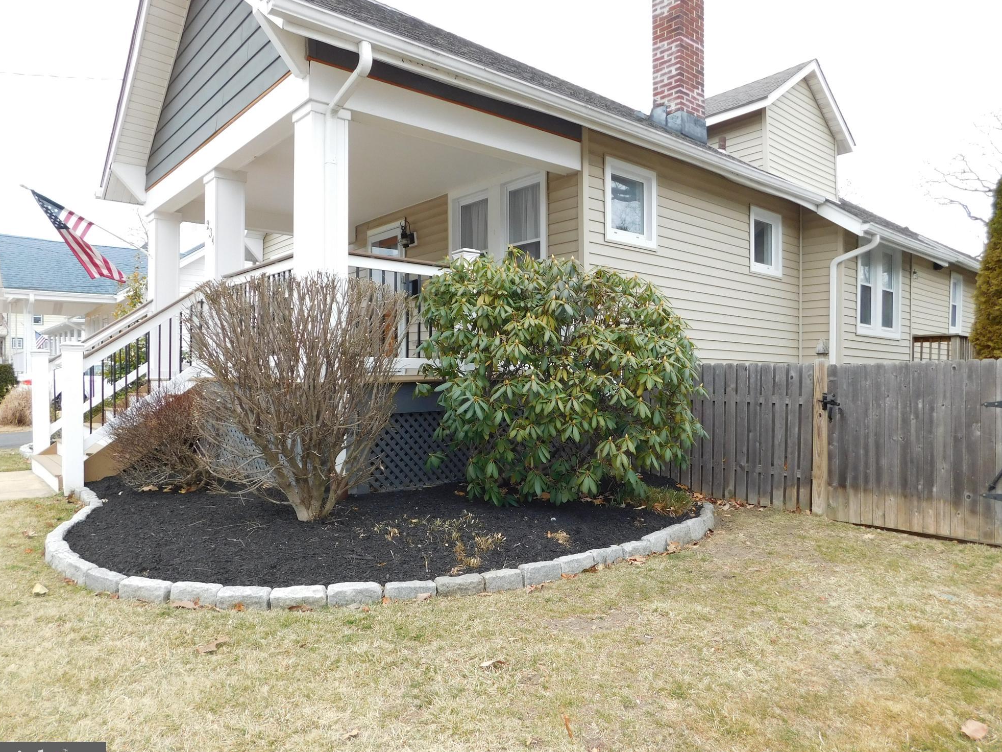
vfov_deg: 56.8
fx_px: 695
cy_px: 391
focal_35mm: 24
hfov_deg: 71.6
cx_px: 501
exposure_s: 1/320
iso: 125
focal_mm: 4
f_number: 3
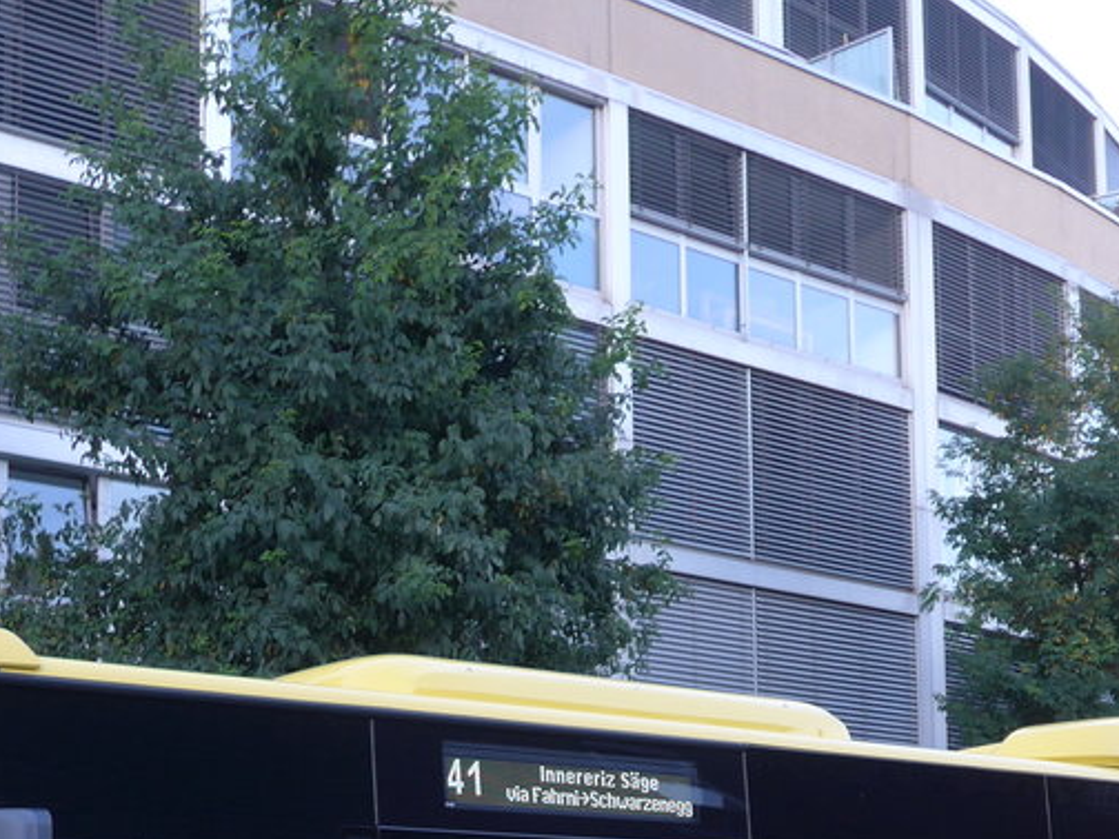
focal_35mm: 69
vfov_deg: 20.6
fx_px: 2231
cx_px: 573
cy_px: 855
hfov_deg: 28.2
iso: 80
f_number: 2
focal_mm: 6
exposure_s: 1/60
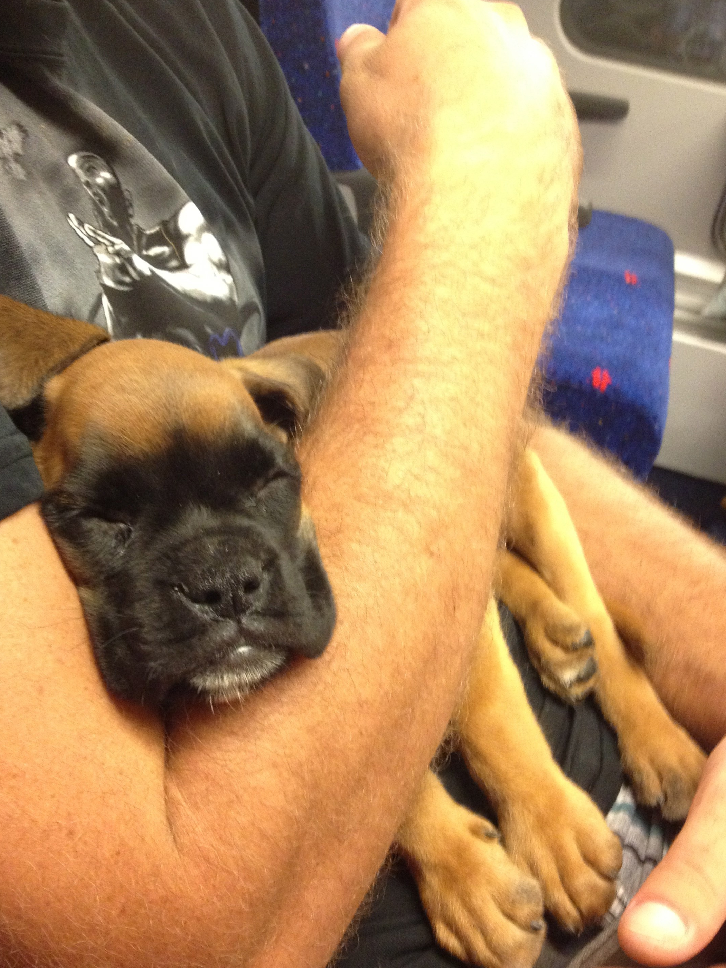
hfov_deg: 35.9
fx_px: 1119
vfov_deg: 46.7
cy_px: 539
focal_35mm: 40
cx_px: 320
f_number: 2.4
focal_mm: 4.28
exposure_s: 1/20
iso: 250
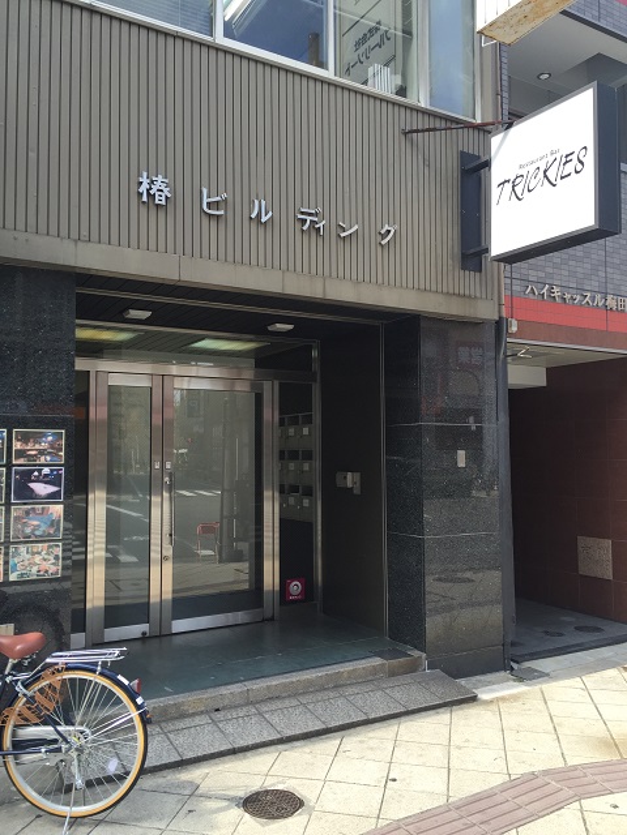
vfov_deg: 61.7
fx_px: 700
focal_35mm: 29
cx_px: 314
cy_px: 418
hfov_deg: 48.2
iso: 32
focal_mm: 4.15
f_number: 2.2
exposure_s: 1/335
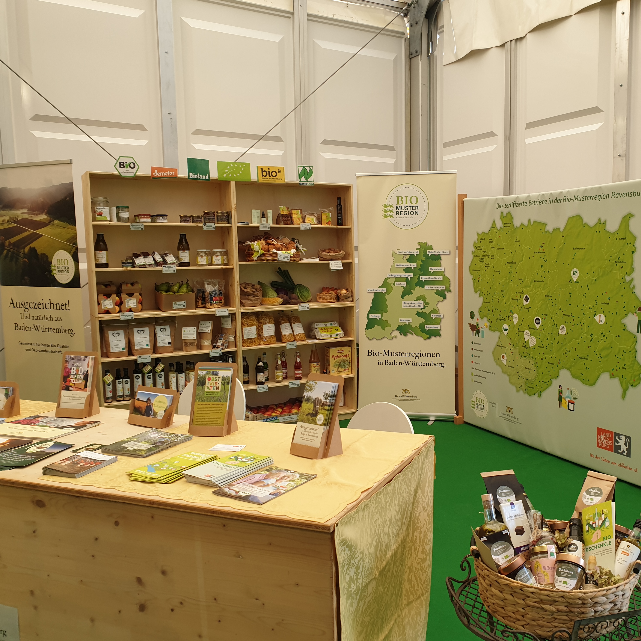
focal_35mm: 31
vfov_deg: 52.5
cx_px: 406
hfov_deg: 51.9
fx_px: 649
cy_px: 321
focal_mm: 4.3
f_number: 2.4
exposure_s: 1/50
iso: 64
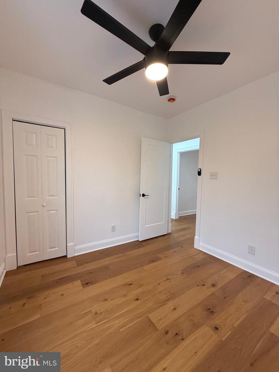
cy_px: 186
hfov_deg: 85.7
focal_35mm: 14
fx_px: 150
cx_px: 140
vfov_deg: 102.1
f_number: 2.2
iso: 250
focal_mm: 2.22
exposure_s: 1/120
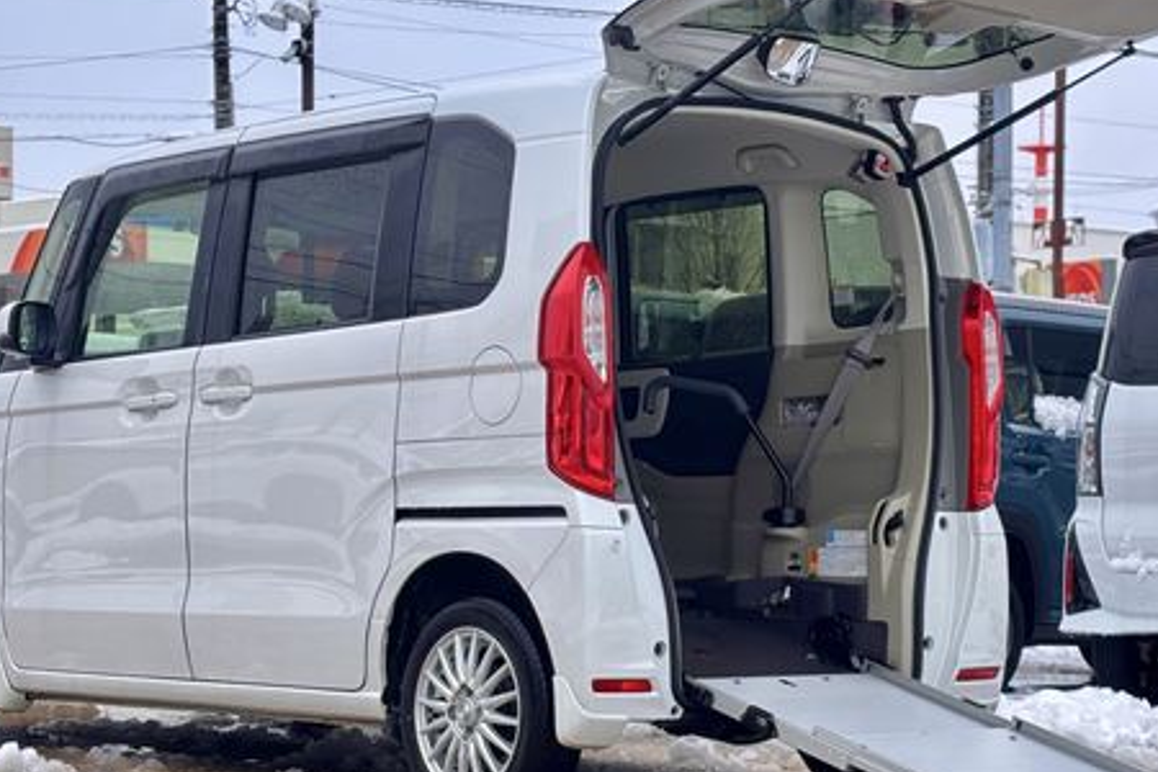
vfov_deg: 17.7
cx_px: 664
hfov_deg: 26.3
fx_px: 2477
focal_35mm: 77
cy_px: 458
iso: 32
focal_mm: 5.96
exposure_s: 1/697
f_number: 1.6
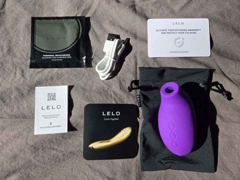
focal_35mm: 23
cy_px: 90
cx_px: 120
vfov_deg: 58.9
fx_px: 159
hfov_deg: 73.9
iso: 25
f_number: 1.8
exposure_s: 1/609
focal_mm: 5.4
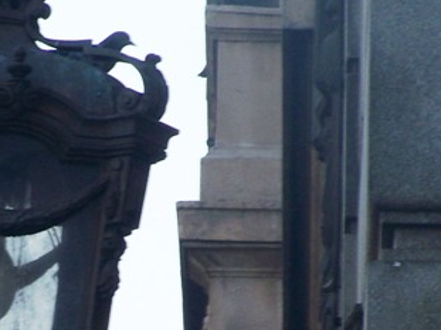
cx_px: 113
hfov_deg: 3.3
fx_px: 7539
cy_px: 310
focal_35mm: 592
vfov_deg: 2.5
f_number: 8
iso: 80
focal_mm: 39.5
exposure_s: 1/60
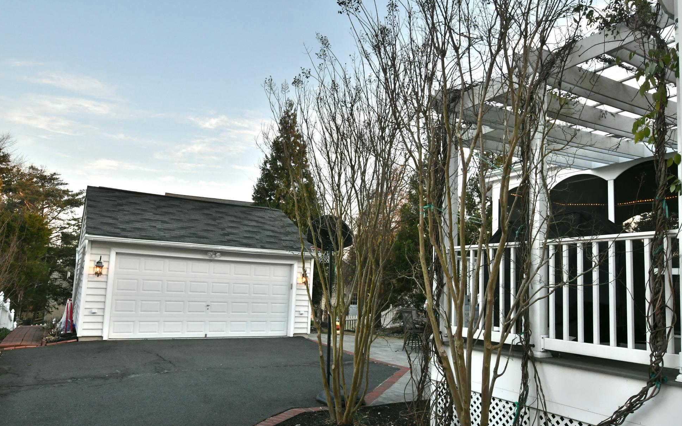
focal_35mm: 26
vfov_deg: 47.5
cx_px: 361
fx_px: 483
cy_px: 229
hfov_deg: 70.4
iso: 1600
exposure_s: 1/160
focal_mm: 16
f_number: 13
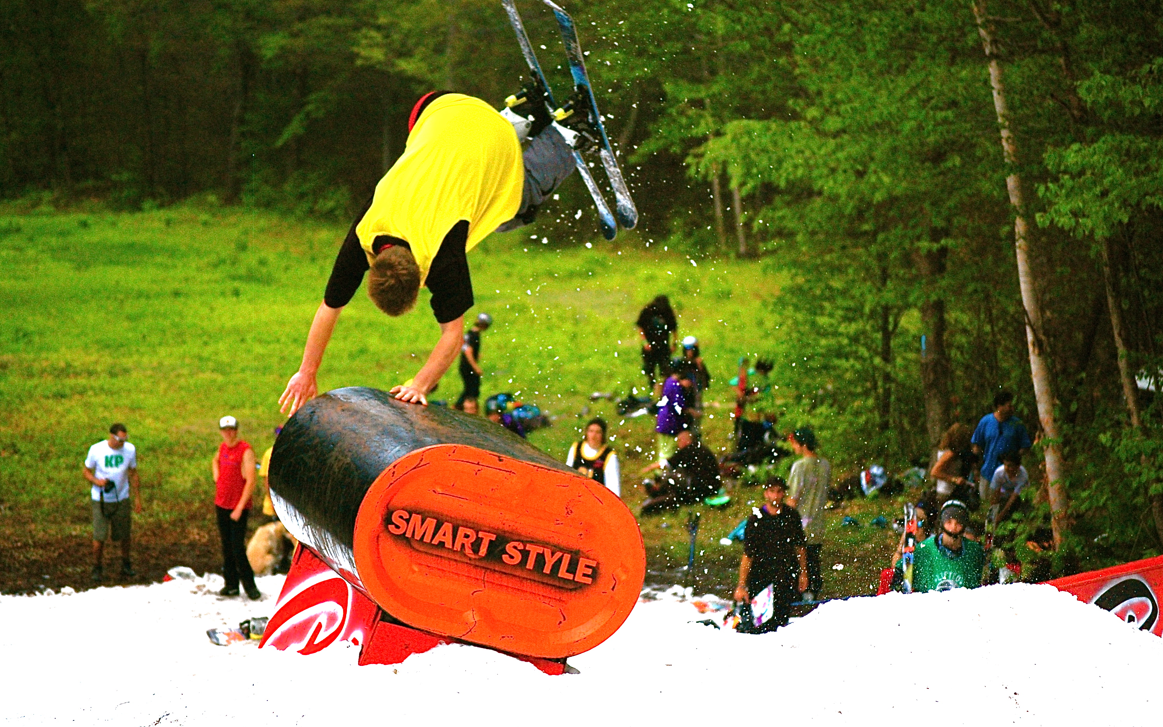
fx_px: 3994
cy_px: 356
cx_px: 582
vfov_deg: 10.4
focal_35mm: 126
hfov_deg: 16.6
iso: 800
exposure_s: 1/1250
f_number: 4.5
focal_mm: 82
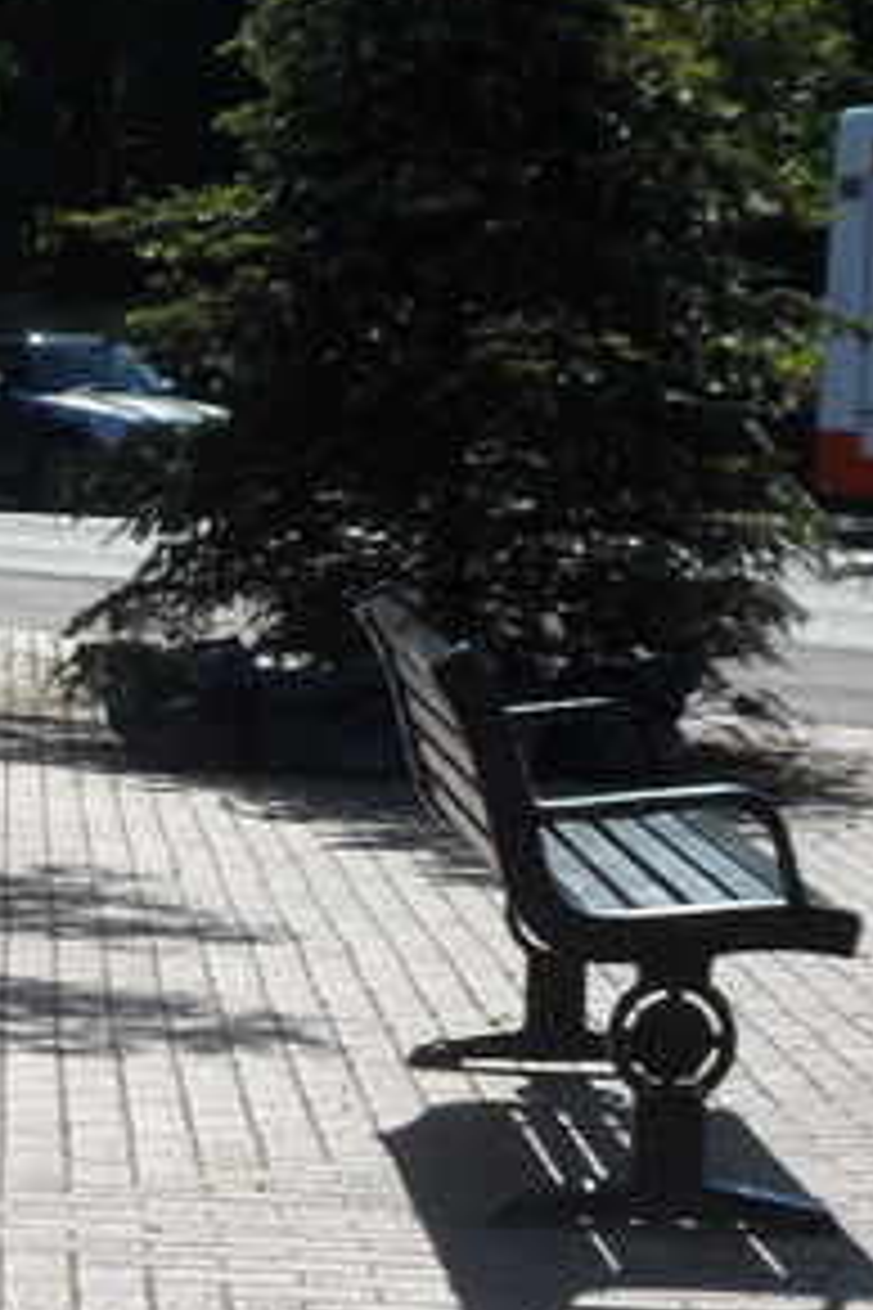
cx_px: -180
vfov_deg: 13.4
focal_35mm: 153
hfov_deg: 8.9
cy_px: 981
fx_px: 5565
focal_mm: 9.8
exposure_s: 1/750
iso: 80
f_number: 4.1
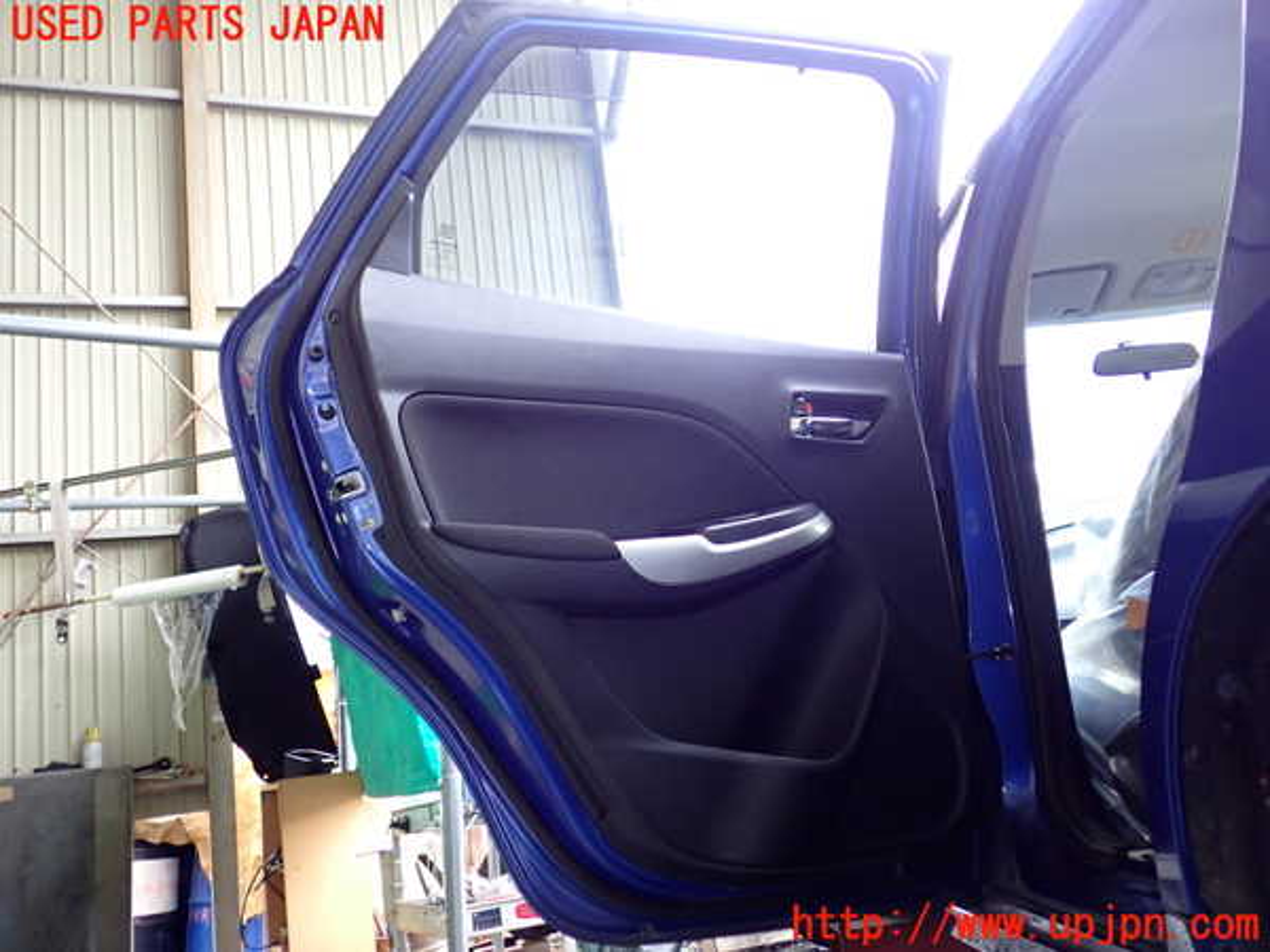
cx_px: 635
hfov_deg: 60.0
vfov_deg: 46.8
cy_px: 476
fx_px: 1101
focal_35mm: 30
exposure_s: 1/30
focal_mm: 5.4
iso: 320
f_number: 2.3
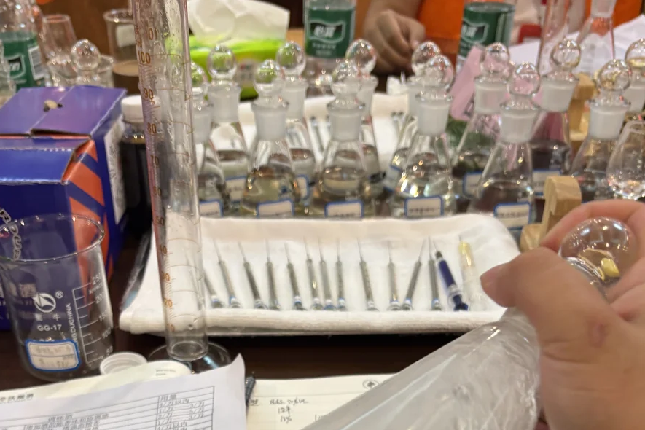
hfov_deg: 44.3
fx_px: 788
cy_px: 466
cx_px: 269
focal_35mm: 44
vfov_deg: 28.0
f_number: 1.6
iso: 100
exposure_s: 1/50
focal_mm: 5.96
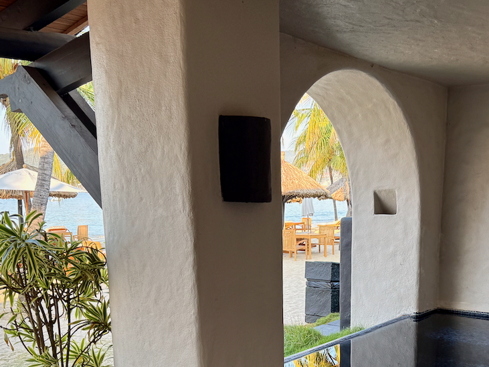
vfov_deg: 33.1
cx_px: 326
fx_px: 594
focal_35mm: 42
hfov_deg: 44.1
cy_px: 307
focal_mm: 6.76
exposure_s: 1/233
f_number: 1.78
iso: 100
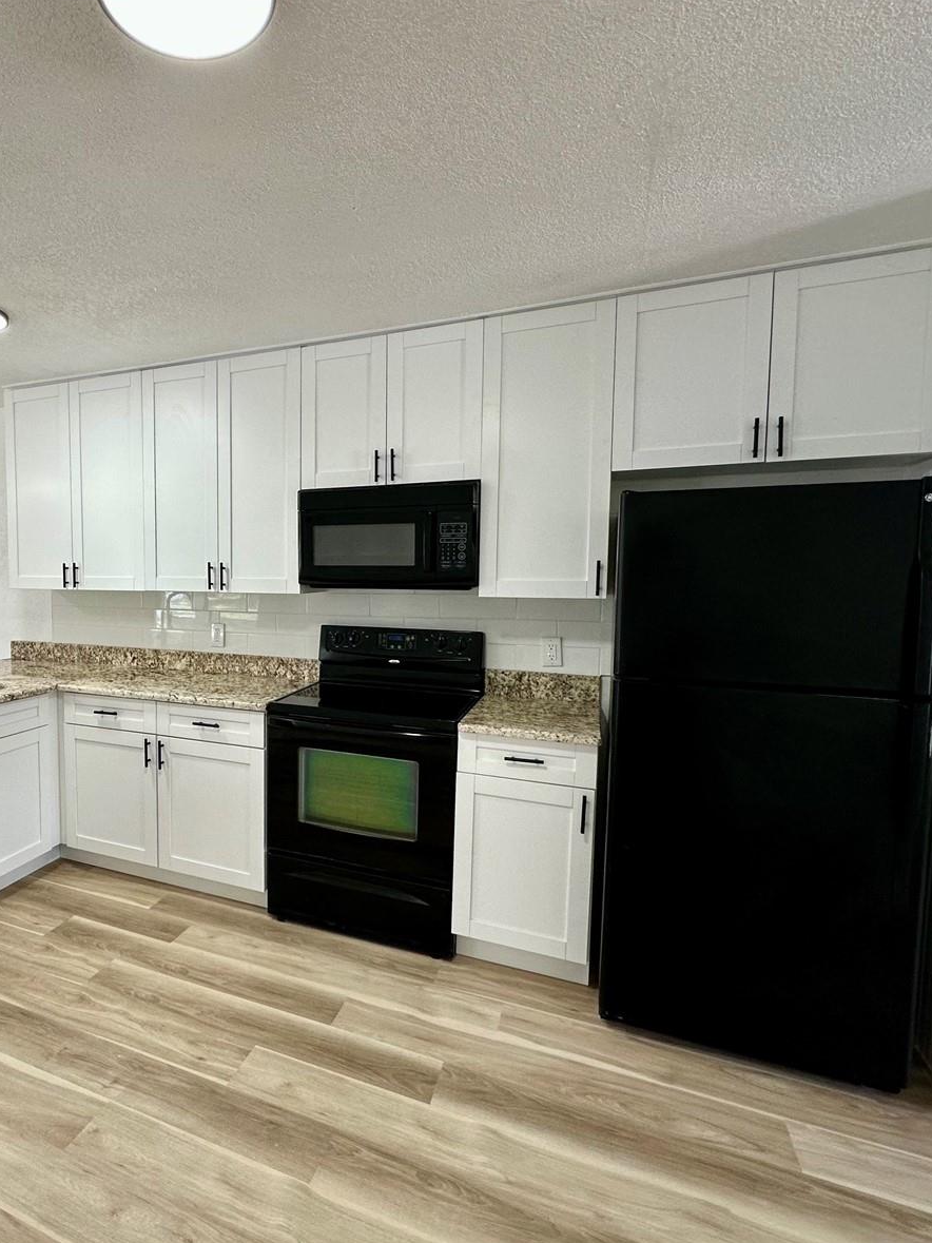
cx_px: 280
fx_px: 682
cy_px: 623
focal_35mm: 19
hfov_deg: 66.0
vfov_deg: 84.7
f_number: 2.2
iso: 160
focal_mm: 2.22
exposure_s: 1/120
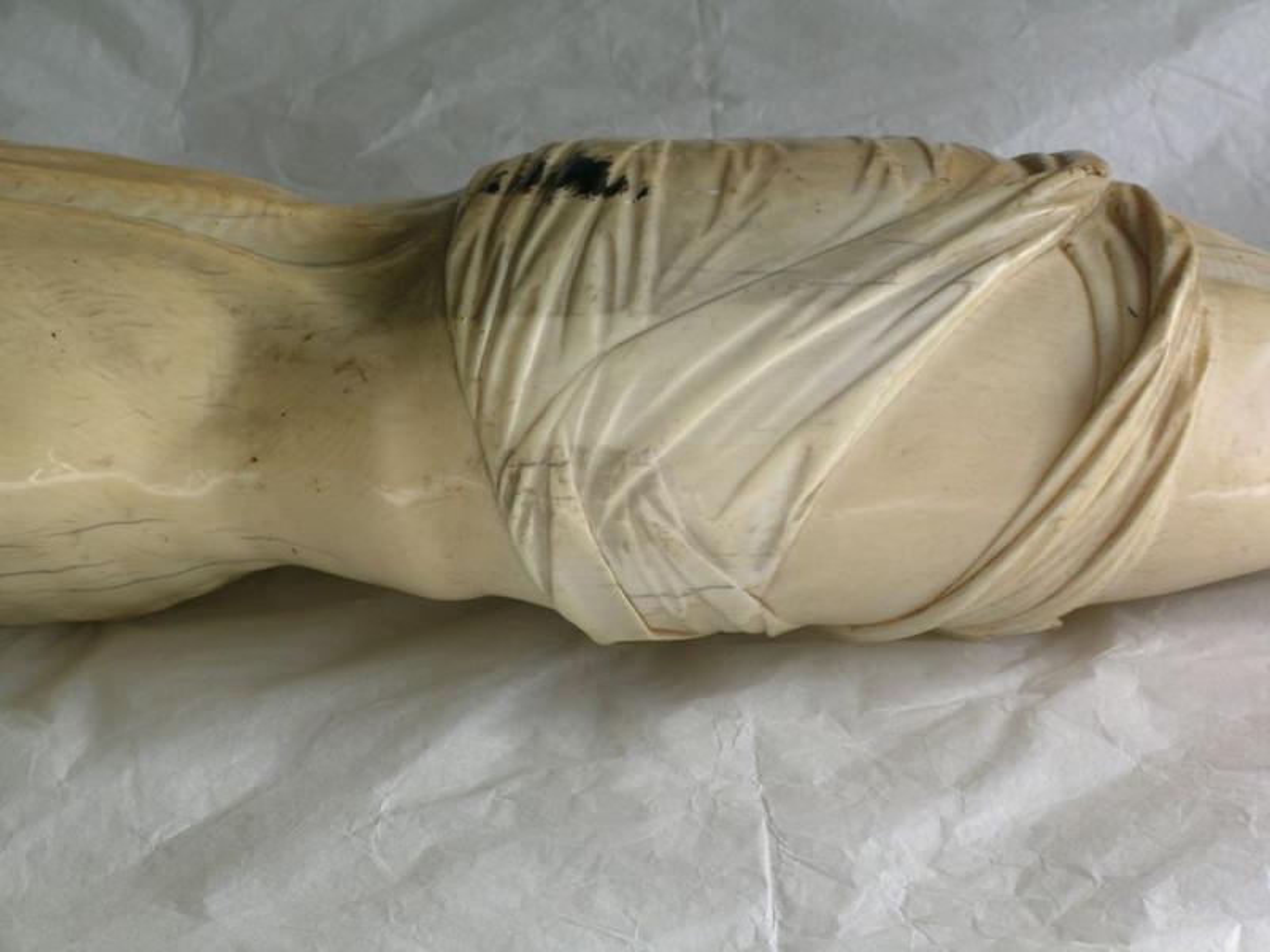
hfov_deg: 17.0
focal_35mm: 116
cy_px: 476
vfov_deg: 12.8
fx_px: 4256
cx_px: 635
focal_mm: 24
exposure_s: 1/46.3
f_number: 7.3
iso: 50
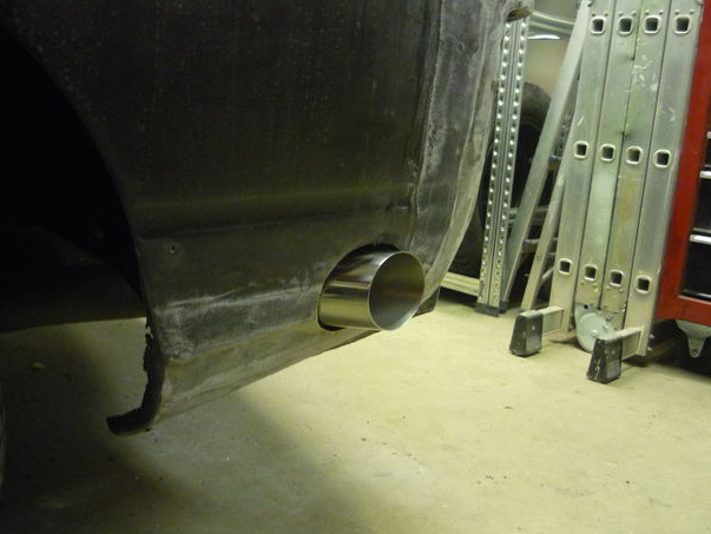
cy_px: 272
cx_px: 362
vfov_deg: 40.7
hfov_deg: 52.6
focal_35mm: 35
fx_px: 719
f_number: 2.8
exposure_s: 1/15
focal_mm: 5.5
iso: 400
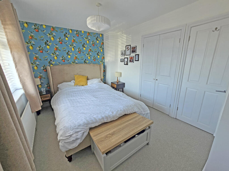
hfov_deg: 106.2
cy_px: 86
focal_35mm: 13
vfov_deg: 89.9
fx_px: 86
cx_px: 114
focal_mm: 2.2
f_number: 2.2
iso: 80
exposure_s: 1/120
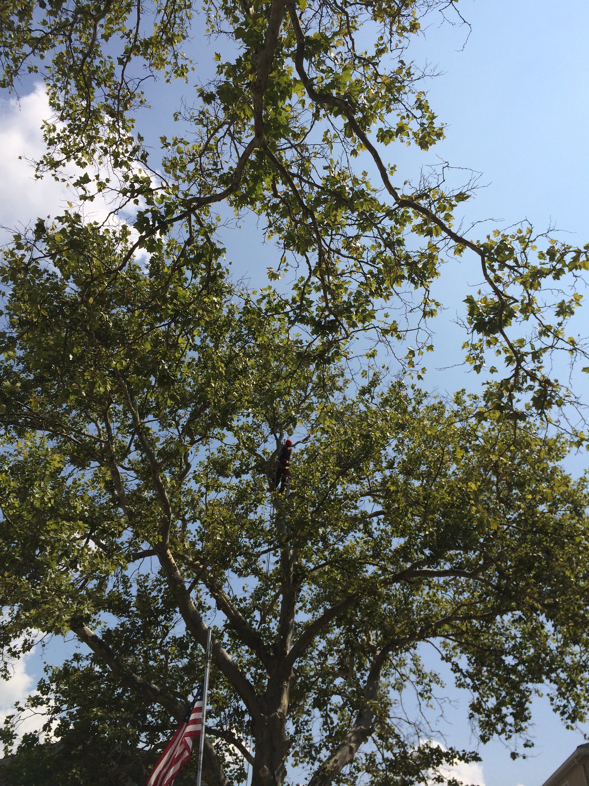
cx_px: 294
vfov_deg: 60.0
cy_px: 393
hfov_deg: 46.8
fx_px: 681
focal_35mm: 30
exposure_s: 1/3165
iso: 40
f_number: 2.2
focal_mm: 4.12
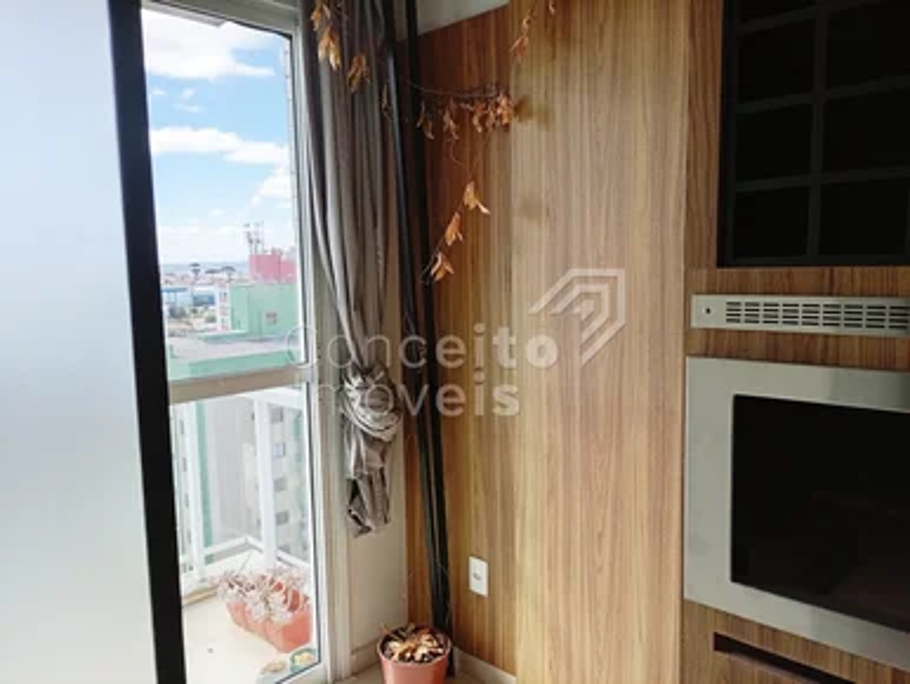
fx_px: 710
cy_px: 342
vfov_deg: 51.4
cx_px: 455
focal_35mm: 27
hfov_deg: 65.3
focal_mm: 3.84
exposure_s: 1/132
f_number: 1.8
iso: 50
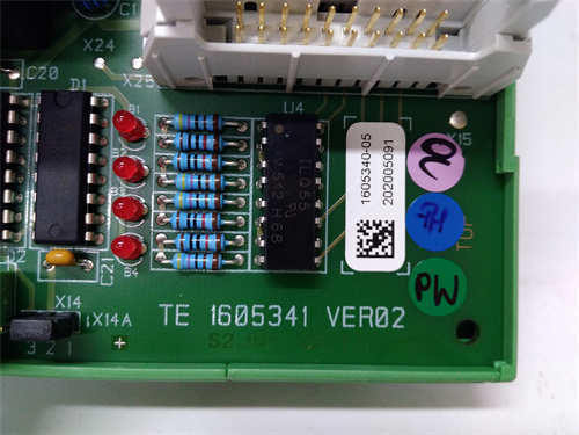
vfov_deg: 51.4
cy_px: 218
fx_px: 452
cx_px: 290
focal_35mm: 27
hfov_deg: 65.3
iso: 419
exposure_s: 1/33
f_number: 2
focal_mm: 3.79
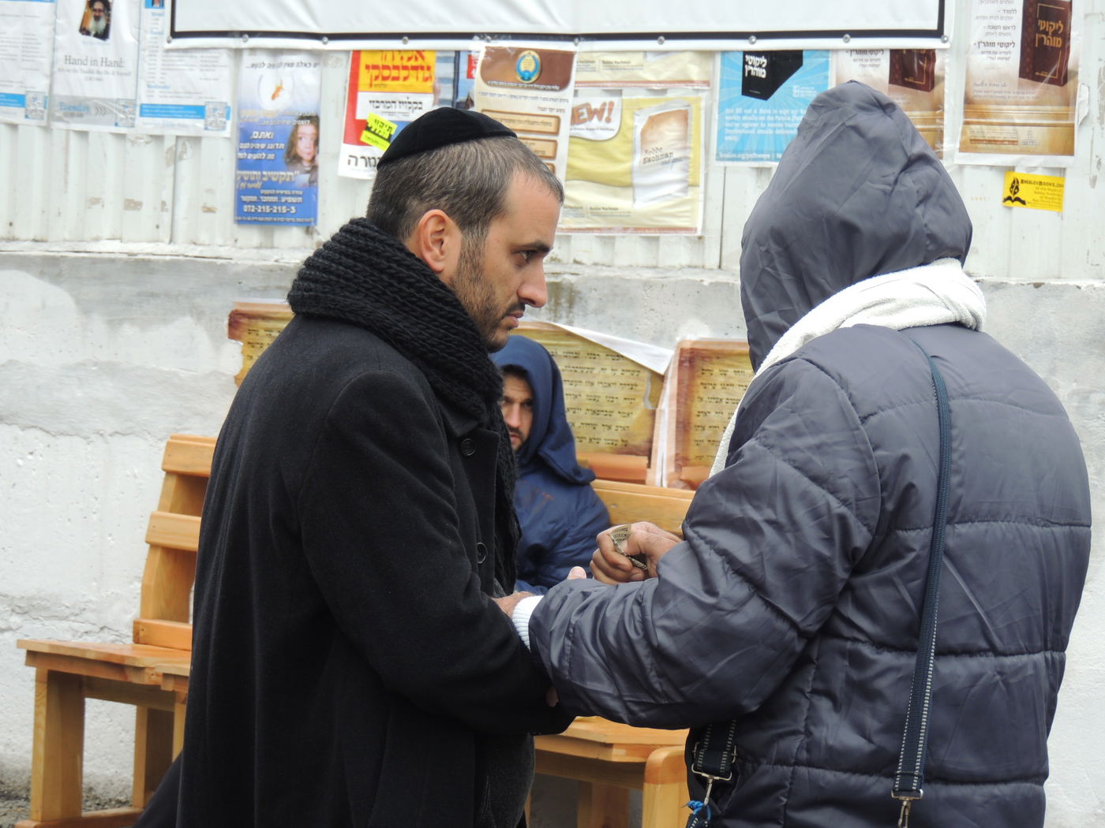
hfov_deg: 12.7
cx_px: 552
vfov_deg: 9.6
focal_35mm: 155
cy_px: 414
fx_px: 4948
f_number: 4.4
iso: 100
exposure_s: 1/200
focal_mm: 27.6
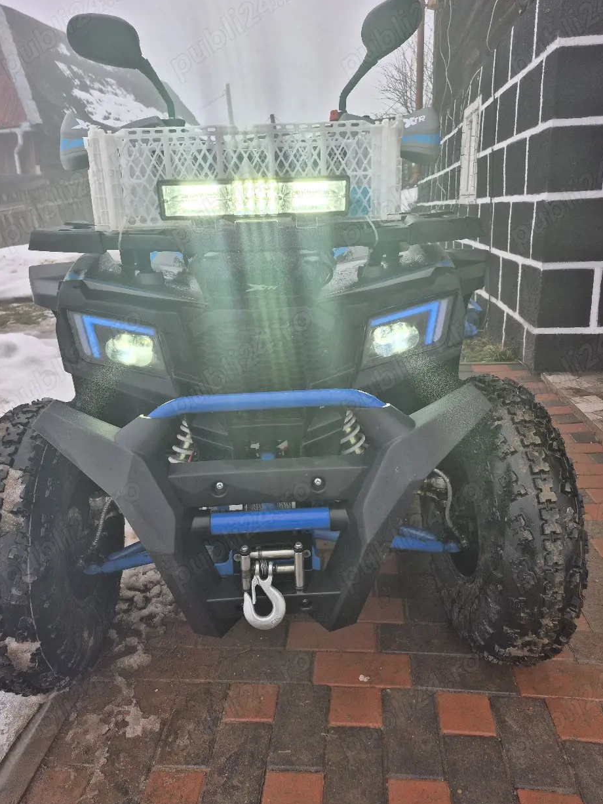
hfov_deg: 54.9
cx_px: 284
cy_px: 389
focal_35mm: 25
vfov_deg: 69.4
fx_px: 580
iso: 25
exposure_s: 1/370
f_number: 1.8
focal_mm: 5.4
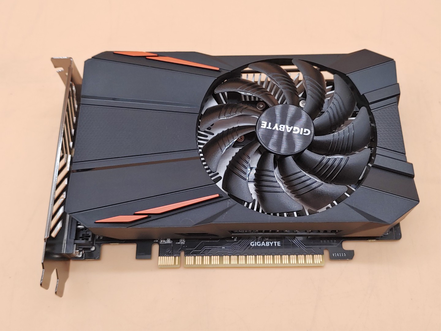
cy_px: 166
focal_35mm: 36
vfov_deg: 39.7
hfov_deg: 51.4
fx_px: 459
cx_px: 220
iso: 50
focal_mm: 4.36
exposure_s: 1/72
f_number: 1.8
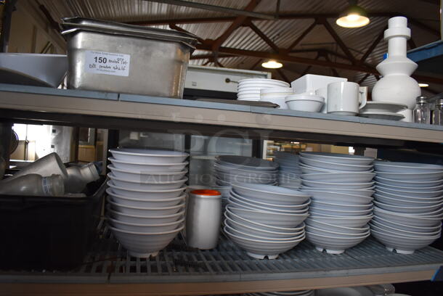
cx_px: 222
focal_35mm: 27
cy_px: 148
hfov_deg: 67.3
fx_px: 333
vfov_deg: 48.0
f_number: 3.5
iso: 800
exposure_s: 1/200
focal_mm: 18
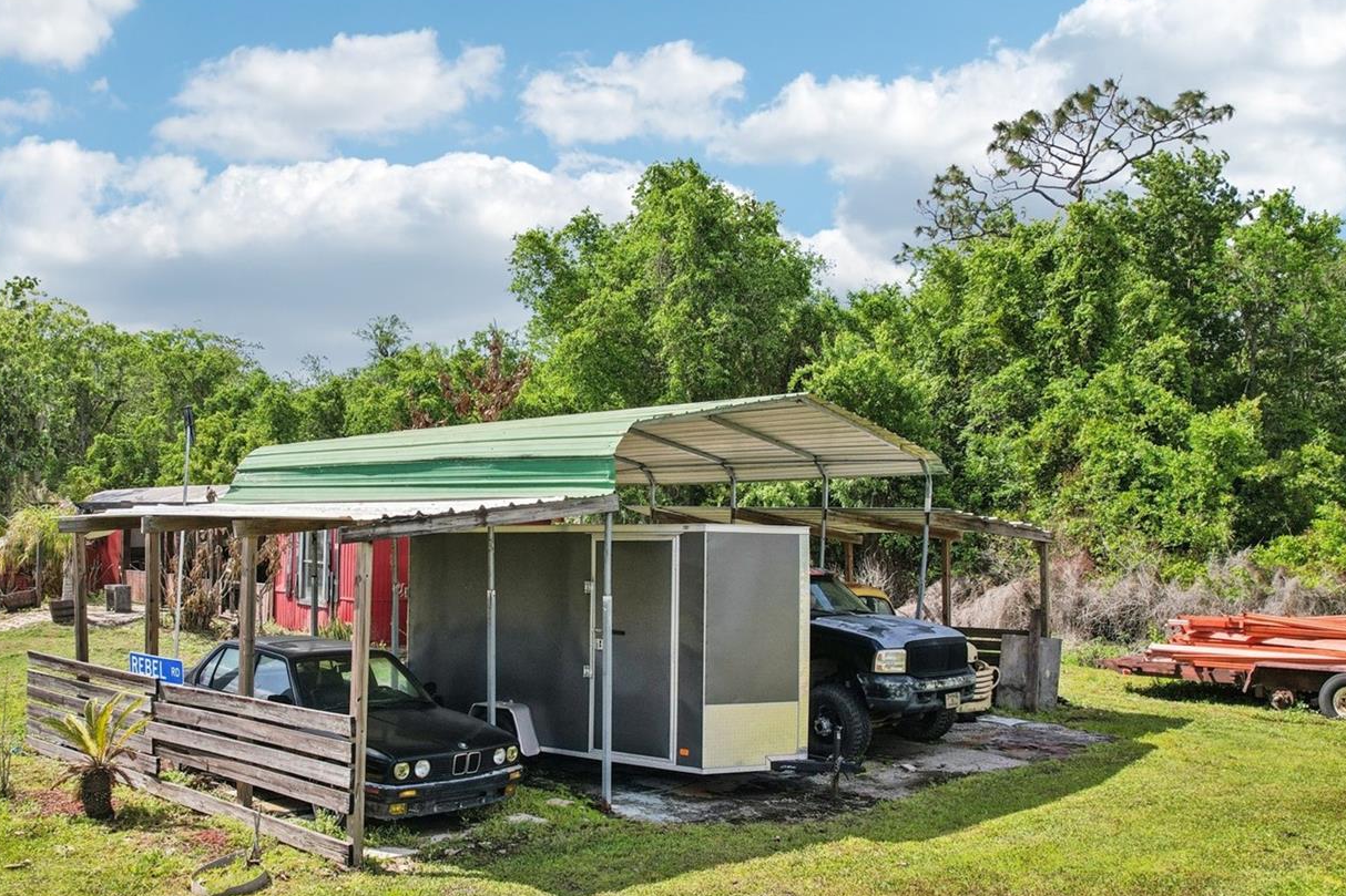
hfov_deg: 63.2
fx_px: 1084
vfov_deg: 44.8
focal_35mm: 29
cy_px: 523
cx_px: 555
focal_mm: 8.4
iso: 110
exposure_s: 1/2500
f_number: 2.8
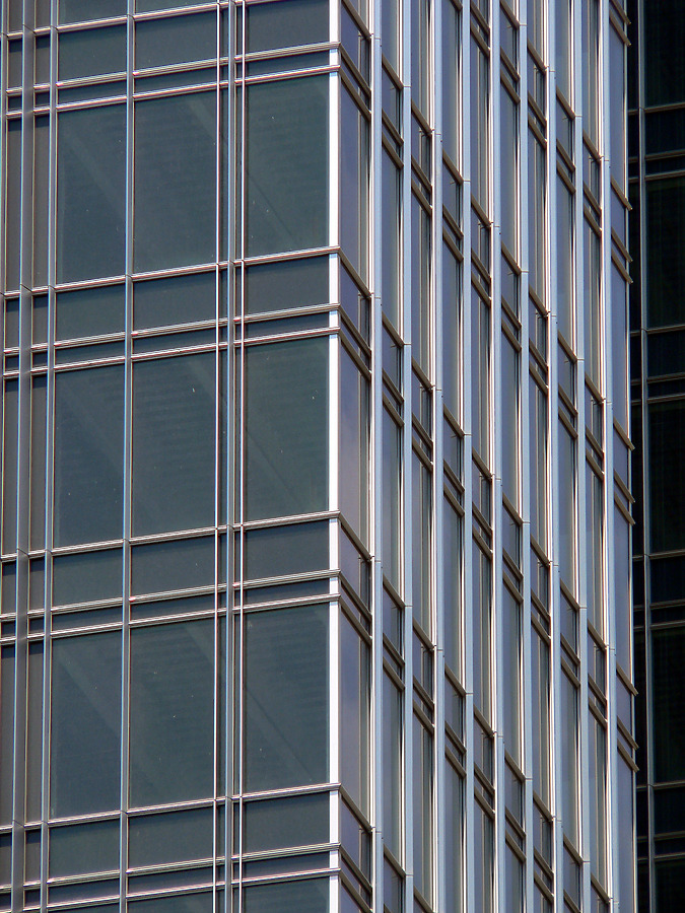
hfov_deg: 3.4
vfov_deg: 4.6
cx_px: 342
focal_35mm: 432
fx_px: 11398
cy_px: 456
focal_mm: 72
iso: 80
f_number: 4.6
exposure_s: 1/500
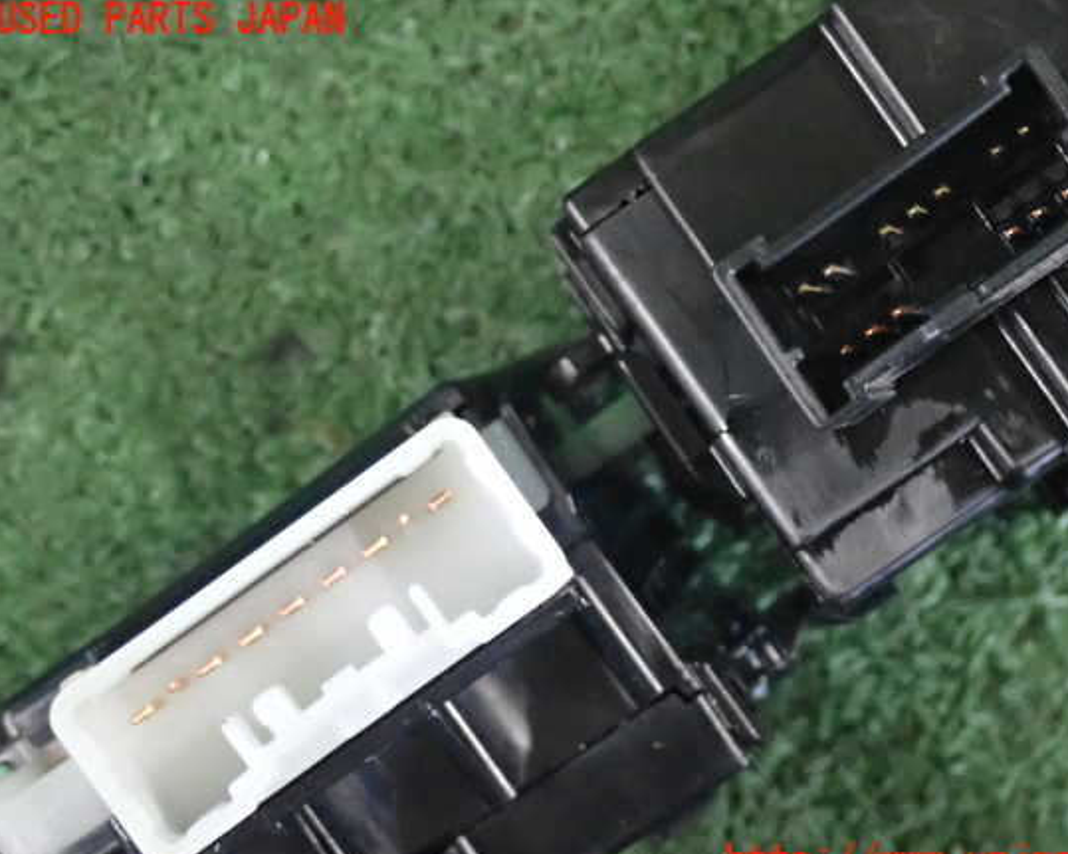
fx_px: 2749
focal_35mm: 87
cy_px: 442
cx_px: 579
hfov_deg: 22.0
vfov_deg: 17.7
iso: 3200
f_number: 4.4
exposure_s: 1/40
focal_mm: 14.41
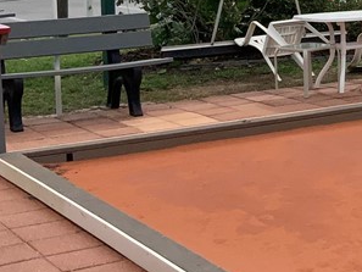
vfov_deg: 14.5
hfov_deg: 18.0
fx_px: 1046
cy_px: -15
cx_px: 499
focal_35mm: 100
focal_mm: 3
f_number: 1.8
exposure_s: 1/3788
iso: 20
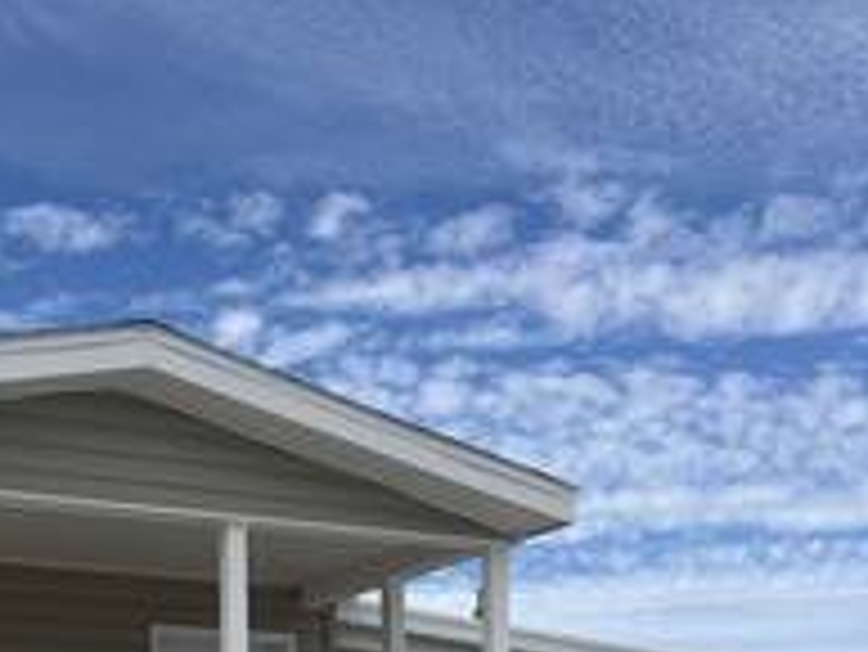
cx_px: 166
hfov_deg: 27.6
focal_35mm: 69
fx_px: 1731
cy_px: 845
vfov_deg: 19.7
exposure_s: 1/4950
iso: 50
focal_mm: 5.96
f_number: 1.6
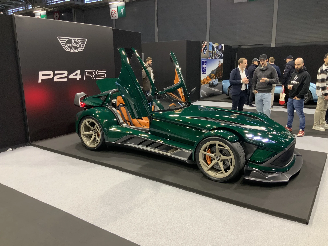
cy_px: 123
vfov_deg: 48.2
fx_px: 275
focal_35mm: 29
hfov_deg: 61.7
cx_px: 164
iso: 100
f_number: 1.8
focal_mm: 3
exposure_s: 1/50
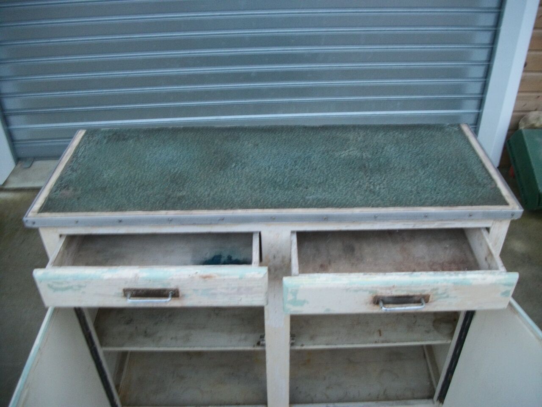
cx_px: 271
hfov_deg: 56.8
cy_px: 204
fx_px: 501
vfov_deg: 44.2
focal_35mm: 32
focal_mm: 5.7
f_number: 2.9
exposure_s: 1/20
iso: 160
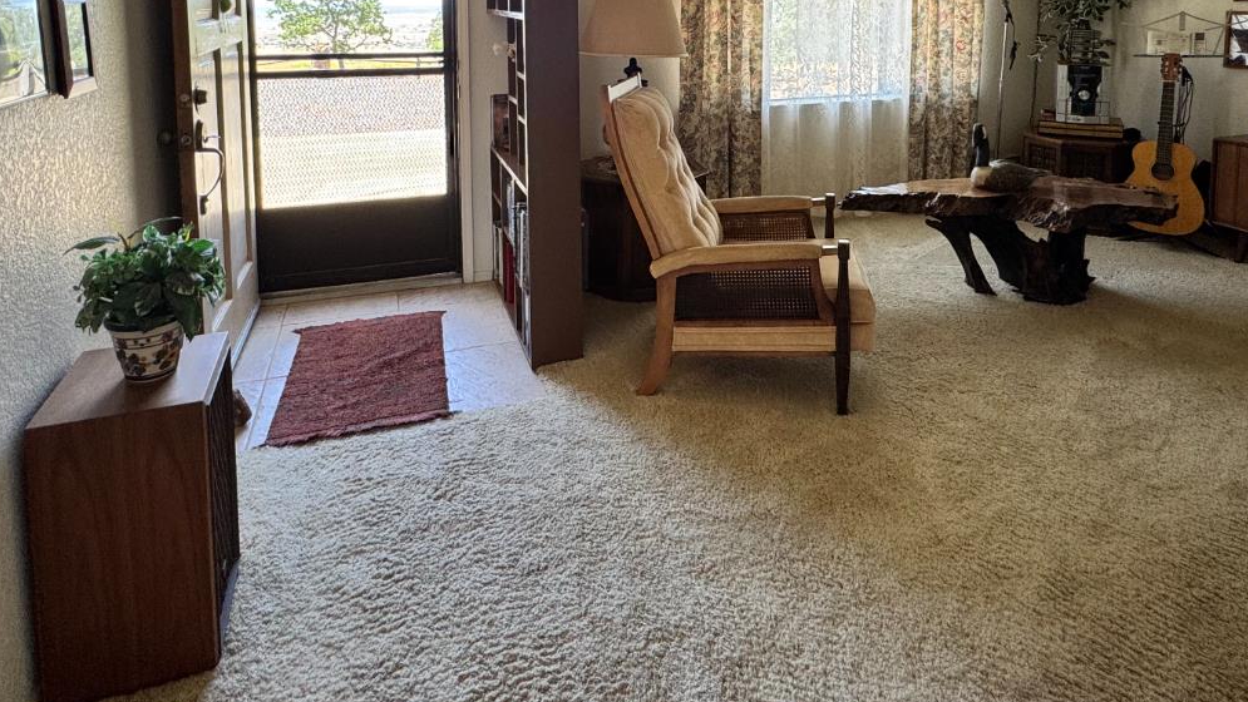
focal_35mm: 23
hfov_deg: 78.7
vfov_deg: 44.7
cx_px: 633
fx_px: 761
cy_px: 61
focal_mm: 2.22
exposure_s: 1/99
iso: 80
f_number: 2.2
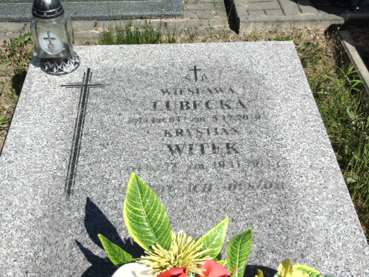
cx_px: 184
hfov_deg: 46.8
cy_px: 138
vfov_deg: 36.0
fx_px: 426
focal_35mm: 40
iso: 80
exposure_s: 1/1000
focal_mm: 7.1
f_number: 3.9
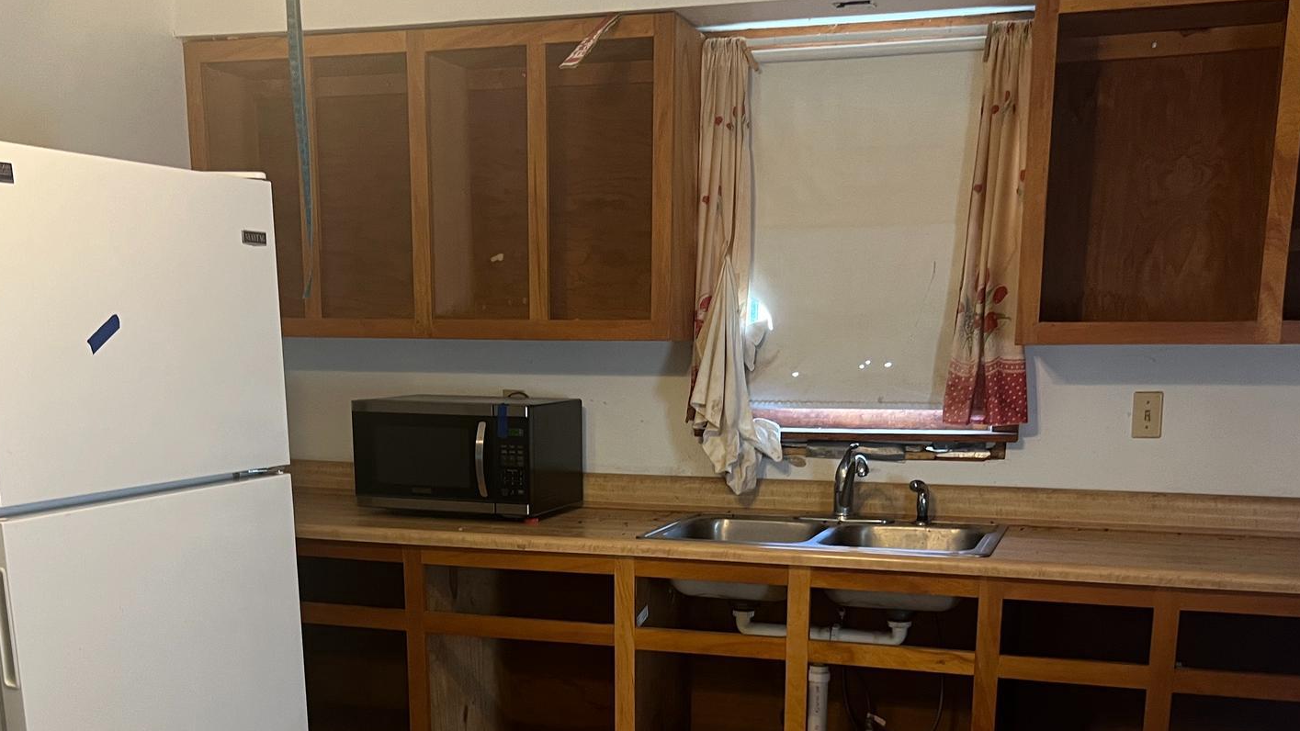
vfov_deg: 28.0
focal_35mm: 41
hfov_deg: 49.4
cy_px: 650
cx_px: 637
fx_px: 1413
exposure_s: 1/60
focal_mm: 5.7
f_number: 1.5
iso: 160
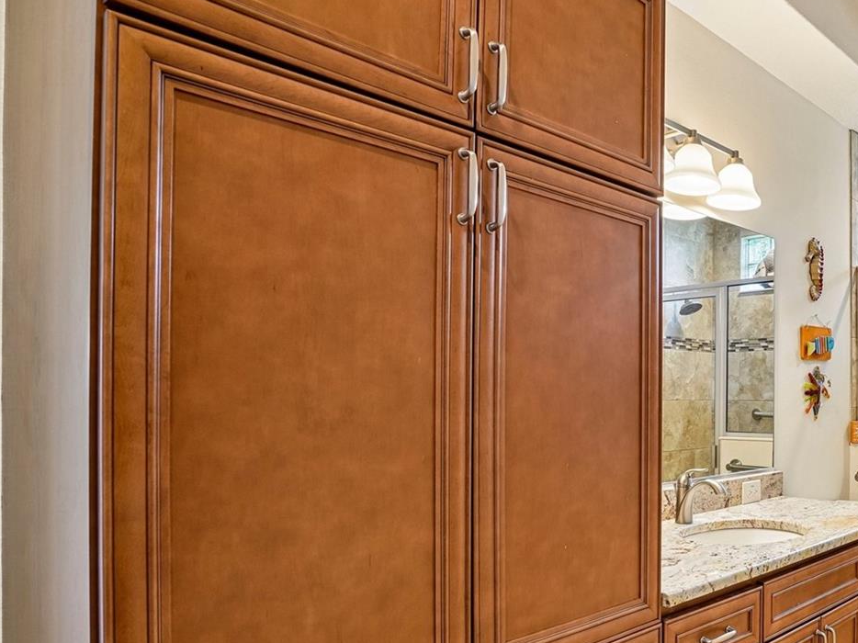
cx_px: 664
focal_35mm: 28
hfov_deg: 59.4
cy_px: 401
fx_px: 694
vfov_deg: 49.3
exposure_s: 1/4
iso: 400
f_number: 8
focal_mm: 17
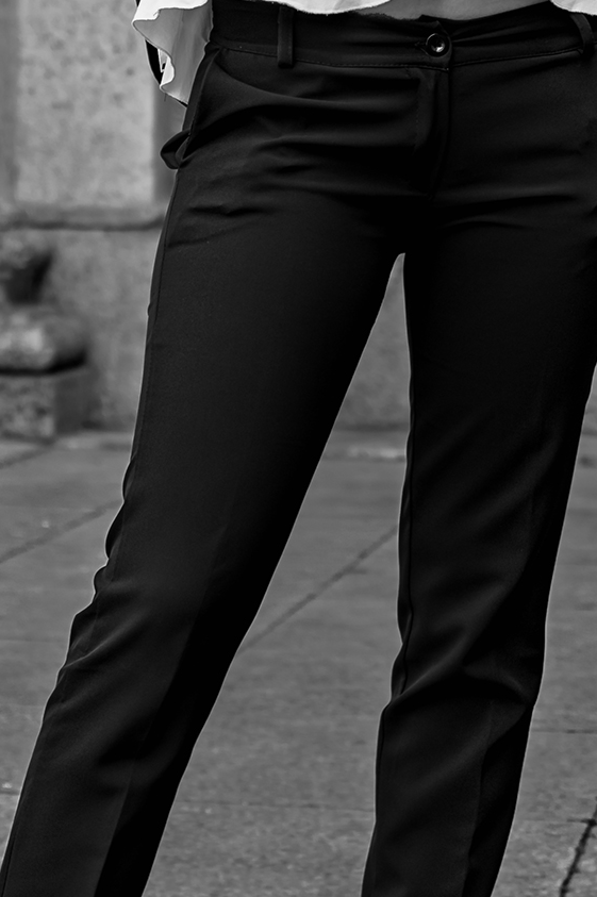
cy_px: 55
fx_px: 3686
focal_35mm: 148
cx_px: 462
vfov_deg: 13.7
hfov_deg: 9.2
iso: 100
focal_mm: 35
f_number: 2.4
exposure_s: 1/400
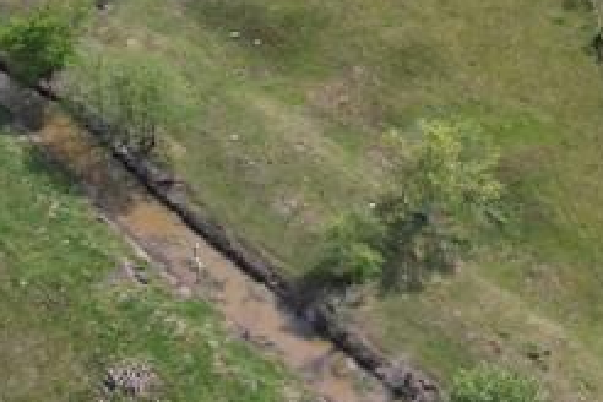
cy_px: -27
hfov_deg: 21.0
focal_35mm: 97
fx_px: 1625
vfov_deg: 13.8
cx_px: 262
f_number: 2.8
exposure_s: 1/1500
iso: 110
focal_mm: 8.38
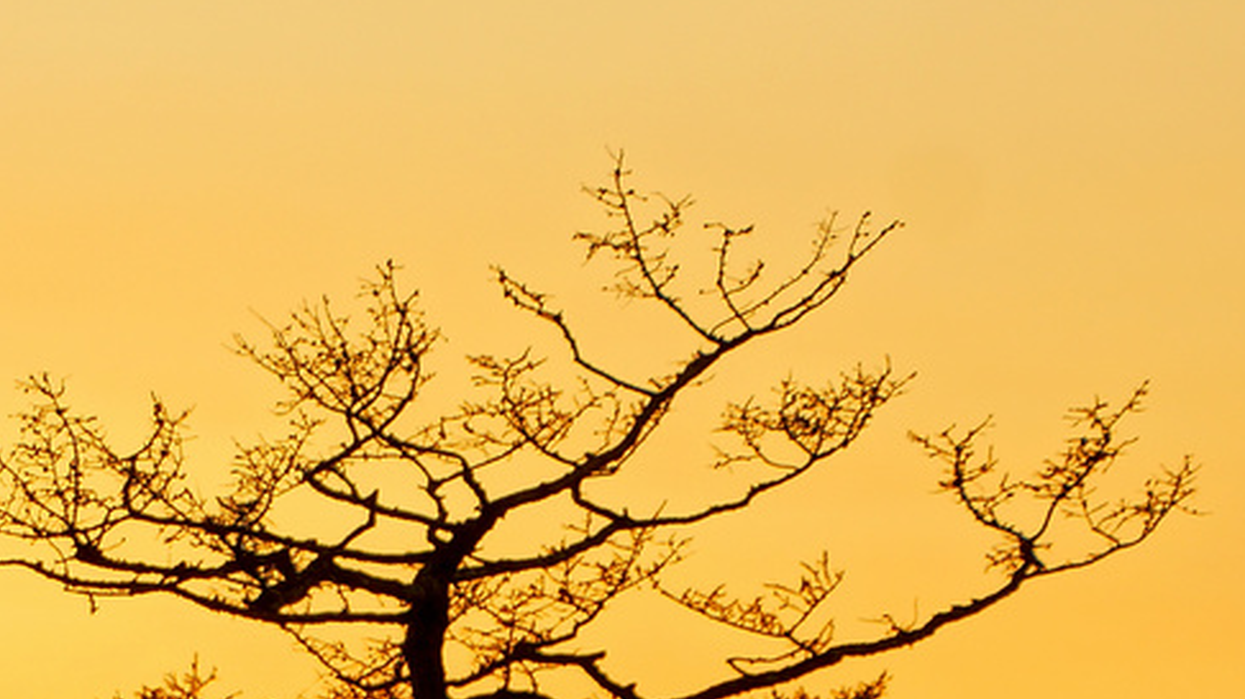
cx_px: 23
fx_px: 5231
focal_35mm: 159
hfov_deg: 13.4
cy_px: 1179
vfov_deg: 7.5
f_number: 5.6
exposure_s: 1/200
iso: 100
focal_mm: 35
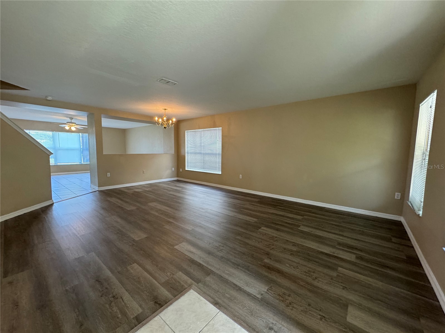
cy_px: 166
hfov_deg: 102.1
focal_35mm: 14
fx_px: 180
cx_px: 222
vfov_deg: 85.7
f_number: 2.2
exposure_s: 1/120
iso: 320
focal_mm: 2.22
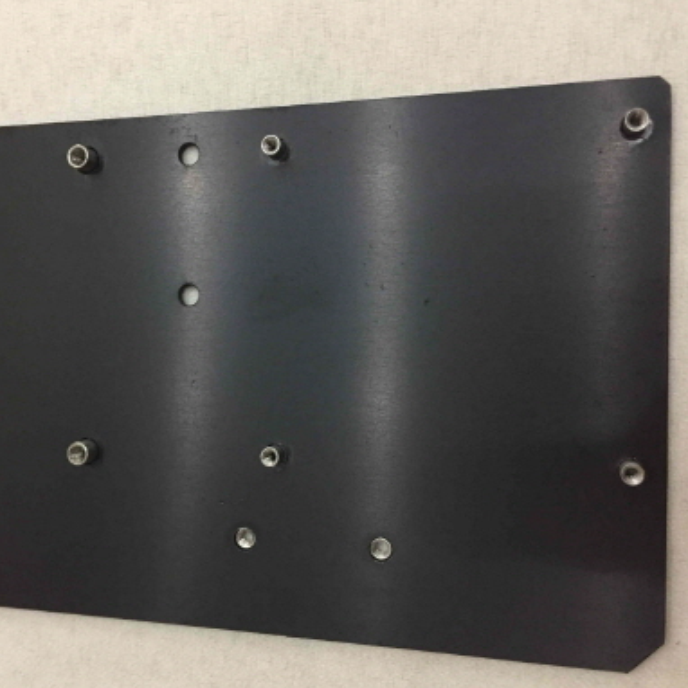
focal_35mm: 35
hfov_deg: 47.1
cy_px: 351
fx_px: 787
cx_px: 290
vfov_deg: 47.2
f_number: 2.2
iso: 160
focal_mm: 4.15
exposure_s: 1/30
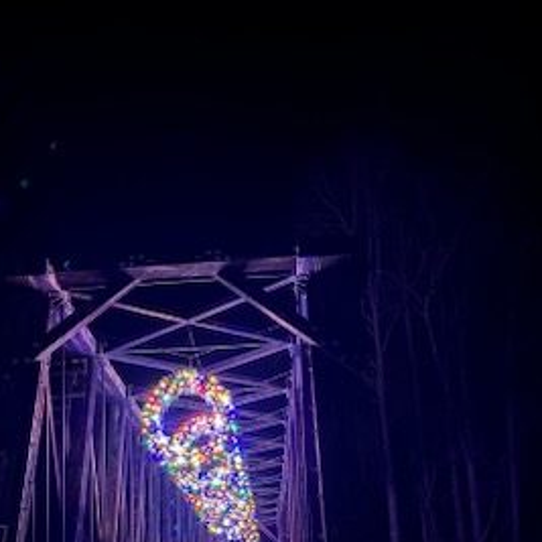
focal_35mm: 43
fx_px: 762
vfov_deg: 36.4
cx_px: 186
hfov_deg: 38.8
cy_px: 501
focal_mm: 5.1
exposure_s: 1/5
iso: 800
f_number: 1.6
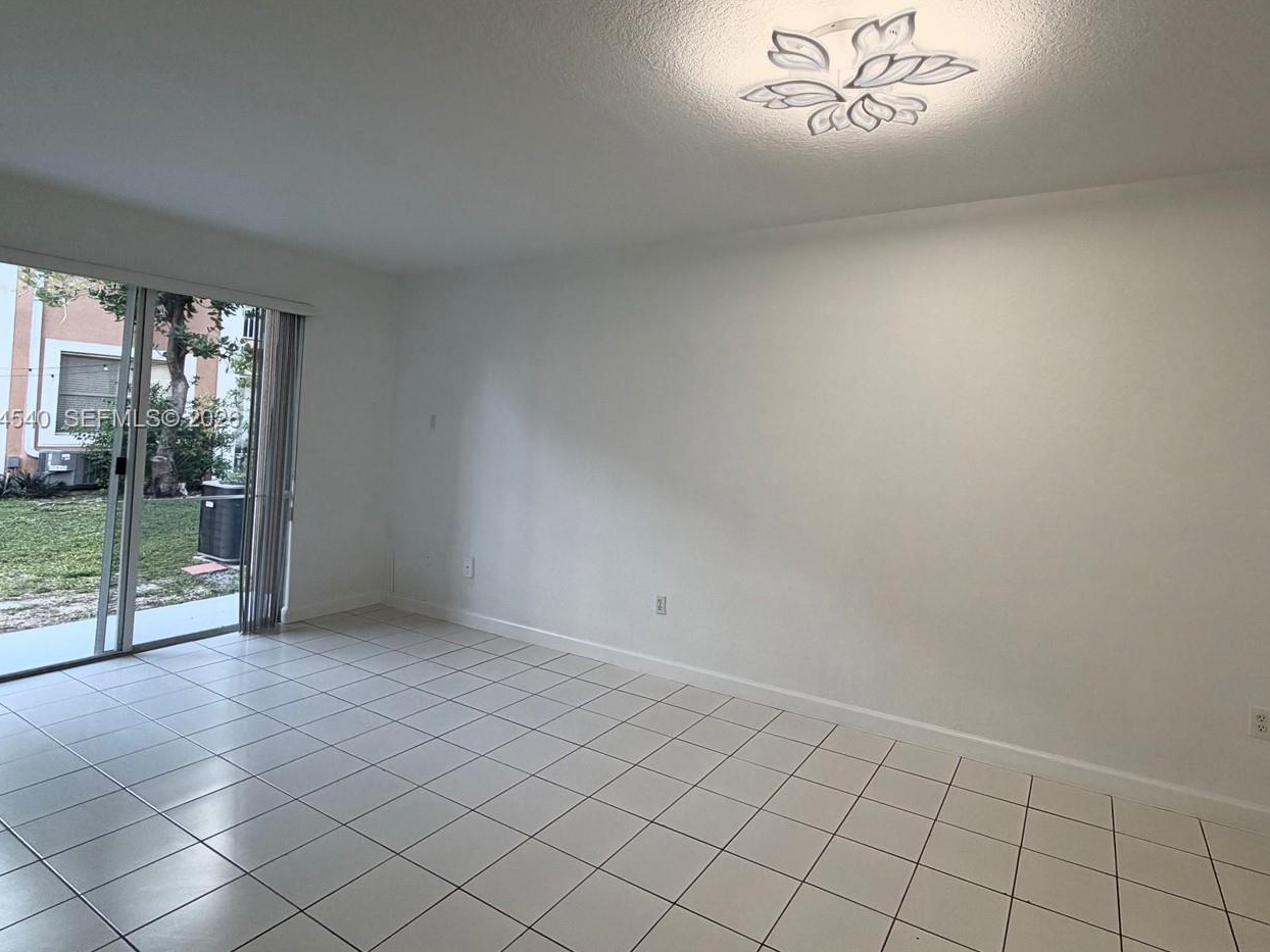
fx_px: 660
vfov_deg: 71.3
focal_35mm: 18
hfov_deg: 87.0
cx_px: 739
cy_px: 420
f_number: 2.2
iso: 64
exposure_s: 1/130
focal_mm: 2.22
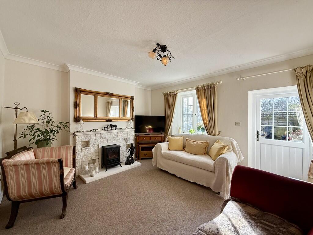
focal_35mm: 14
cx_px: 156
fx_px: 127
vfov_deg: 85.7
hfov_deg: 102.1
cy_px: 118
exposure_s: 1/118
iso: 64
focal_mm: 2.22
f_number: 2.2
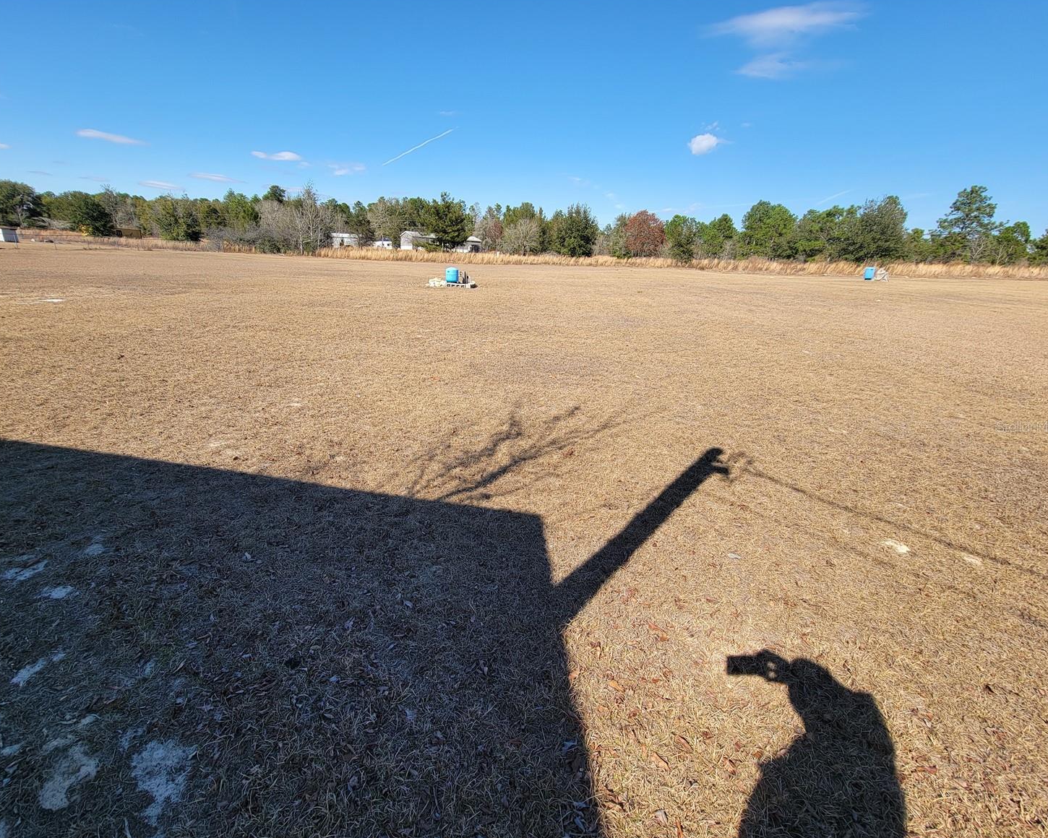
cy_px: 426
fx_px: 434
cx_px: 486
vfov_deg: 88.0
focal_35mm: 14
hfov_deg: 100.5
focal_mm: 2.2
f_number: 2.2
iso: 50
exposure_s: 1/1105
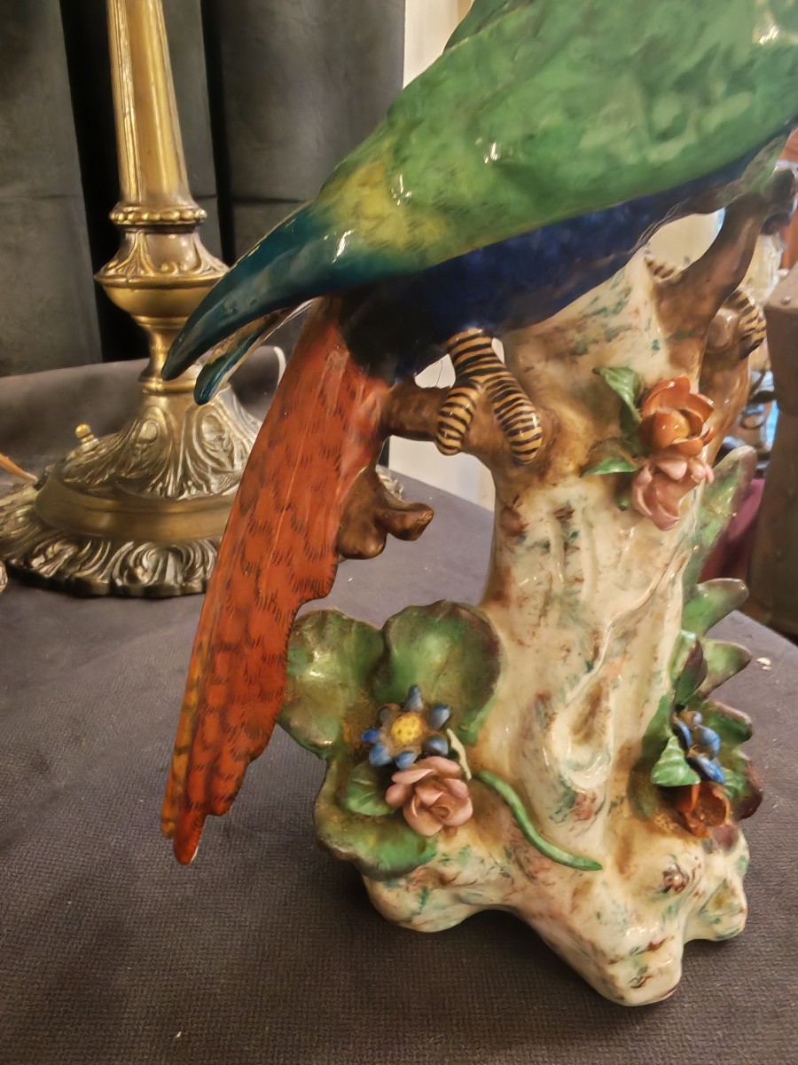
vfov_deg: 65.3
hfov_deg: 51.4
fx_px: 830
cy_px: 532
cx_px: 399
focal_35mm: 27
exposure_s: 1/20
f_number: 2.2
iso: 200
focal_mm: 1.96
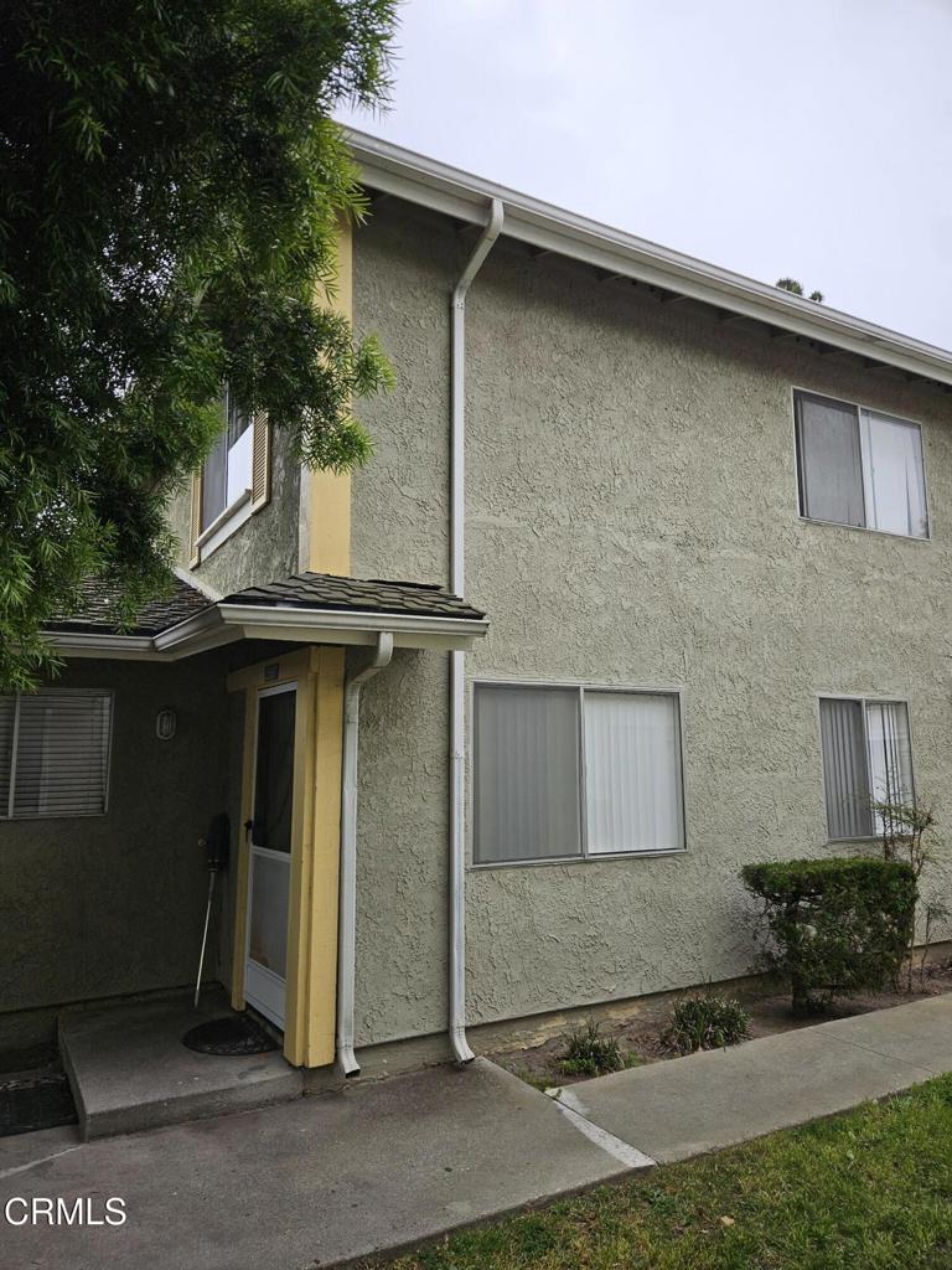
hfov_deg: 58.9
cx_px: 476
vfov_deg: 73.9
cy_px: 635
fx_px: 843
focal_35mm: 23
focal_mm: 5.4
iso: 25
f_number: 1.8
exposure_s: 1/1399
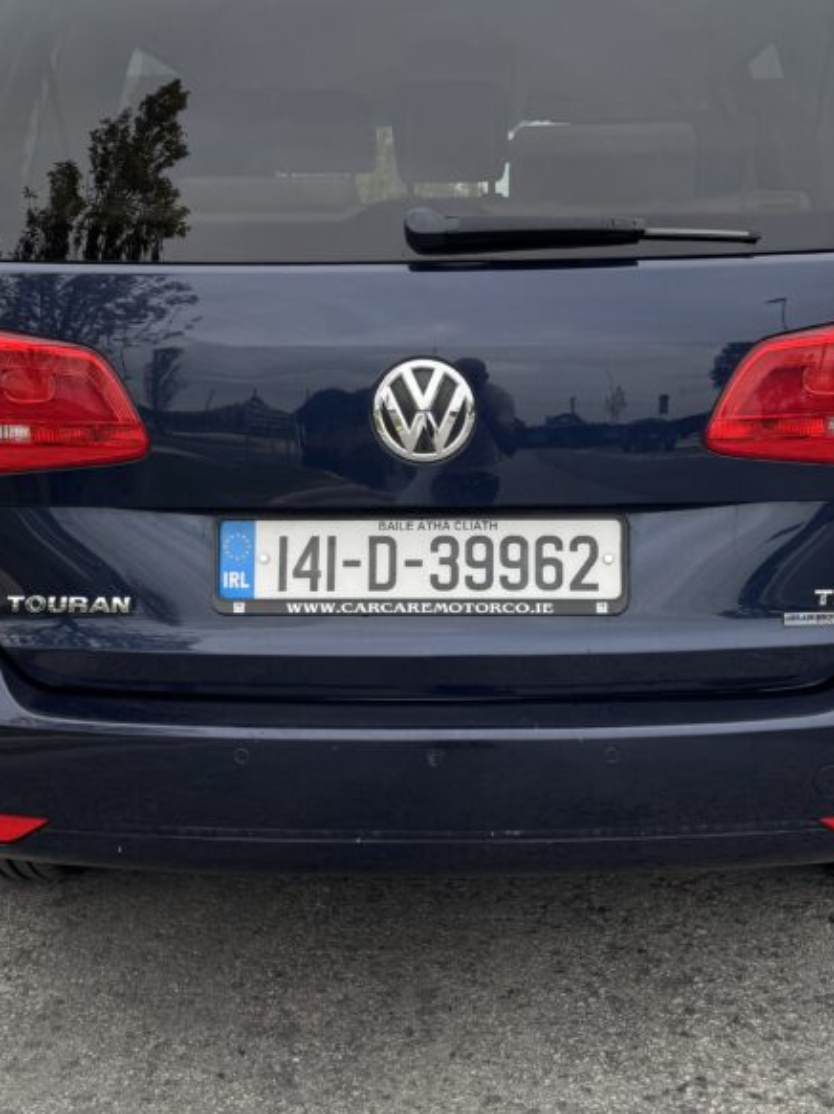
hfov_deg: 42.9
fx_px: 1061
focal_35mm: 33
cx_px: 463
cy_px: 546
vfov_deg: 55.4
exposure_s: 1/707
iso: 80
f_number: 1.78
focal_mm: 6.76
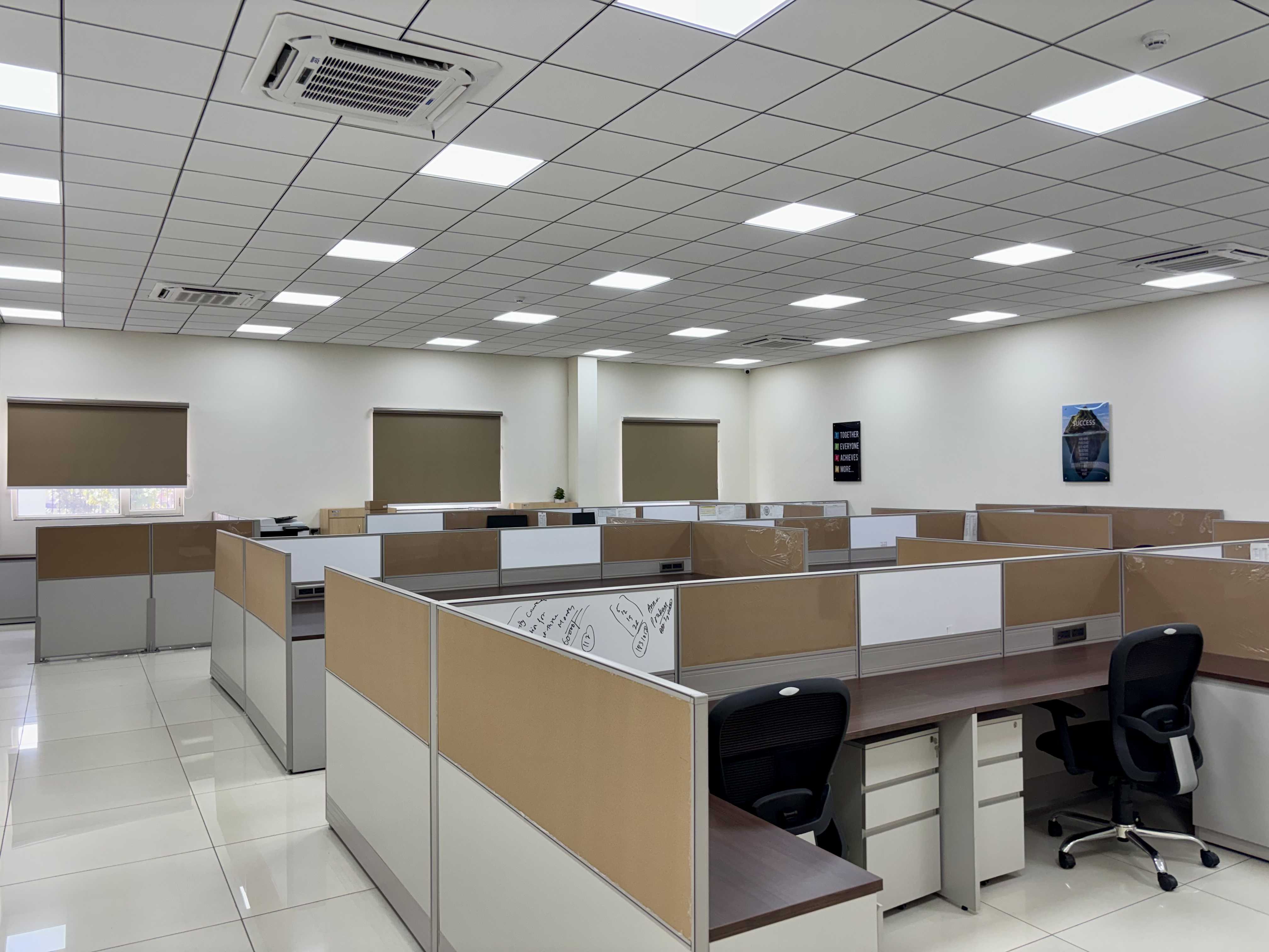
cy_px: 476
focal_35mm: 26
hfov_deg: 67.3
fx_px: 953
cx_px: 634
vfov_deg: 53.1
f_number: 1.6
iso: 50
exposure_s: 1/100
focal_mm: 5.96
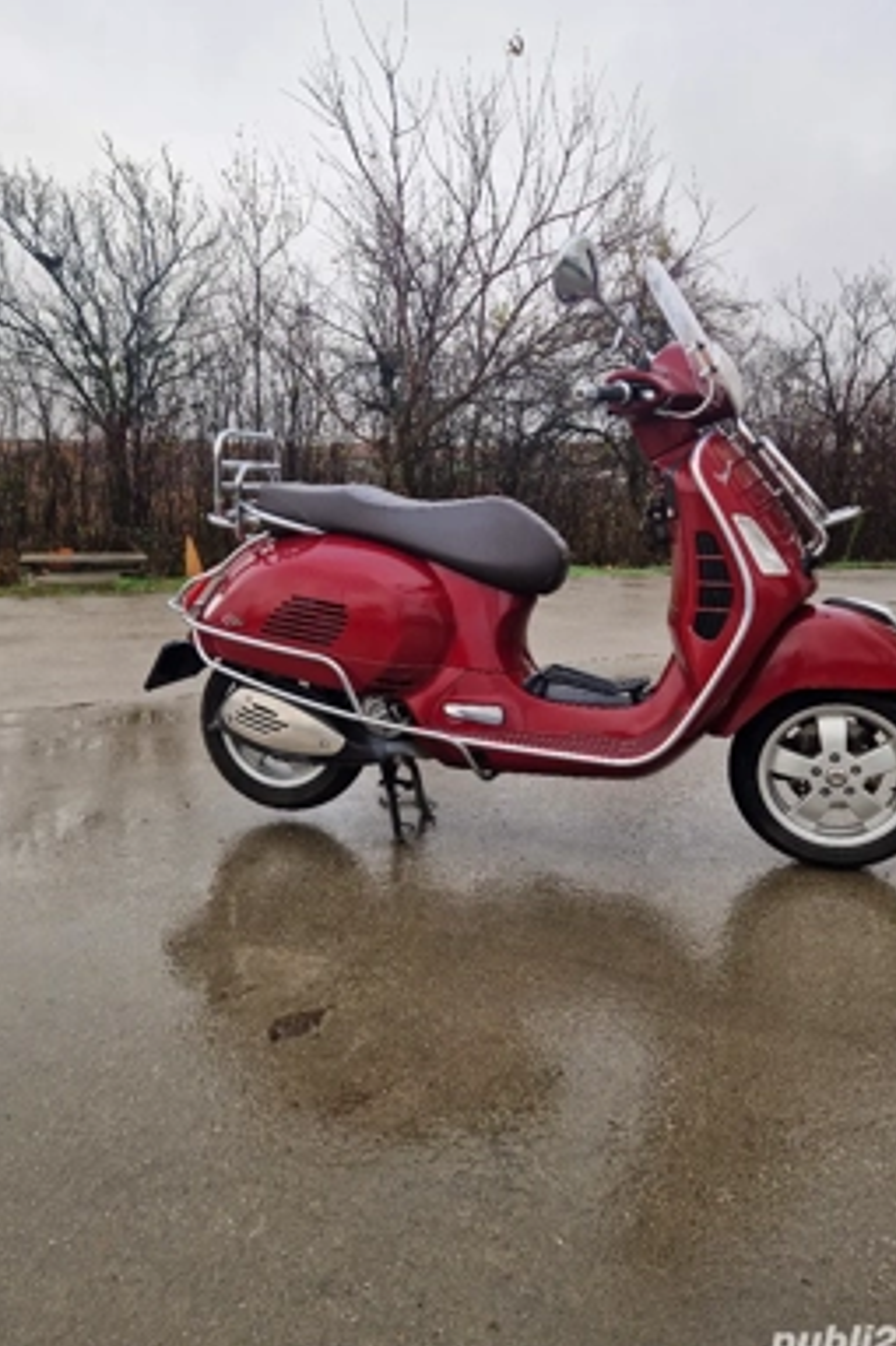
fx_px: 934
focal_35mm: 25
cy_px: 668
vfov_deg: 71.5
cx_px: 464
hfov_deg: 51.2
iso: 50
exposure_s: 1/345
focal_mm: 5.4
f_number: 1.8
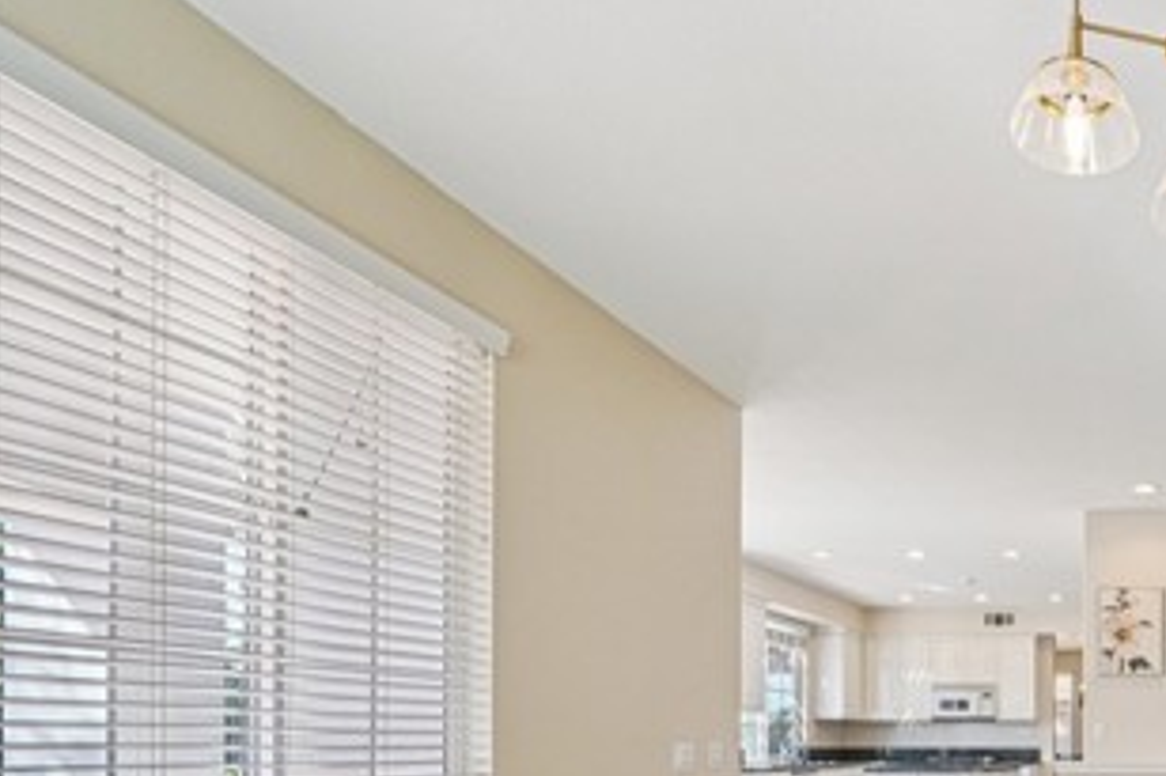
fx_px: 874
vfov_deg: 43.4
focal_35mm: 27
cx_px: 1196
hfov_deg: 51.9
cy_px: 712
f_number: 8
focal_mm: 13
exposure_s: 1/30
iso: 320
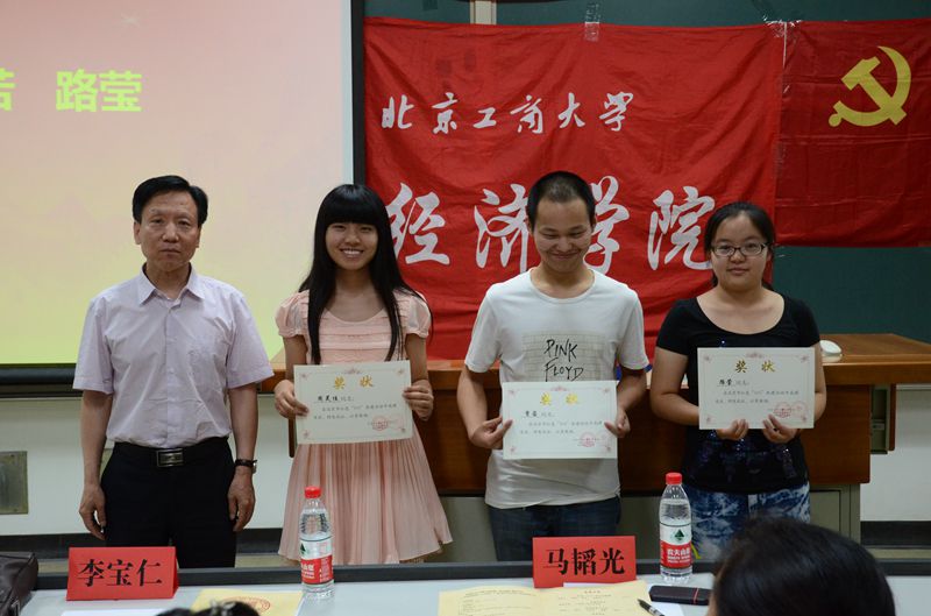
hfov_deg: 37.9
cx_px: 466
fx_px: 1354
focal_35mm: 52
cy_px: 308
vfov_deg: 25.6
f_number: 6.3
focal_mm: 35
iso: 2000
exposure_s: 1/50
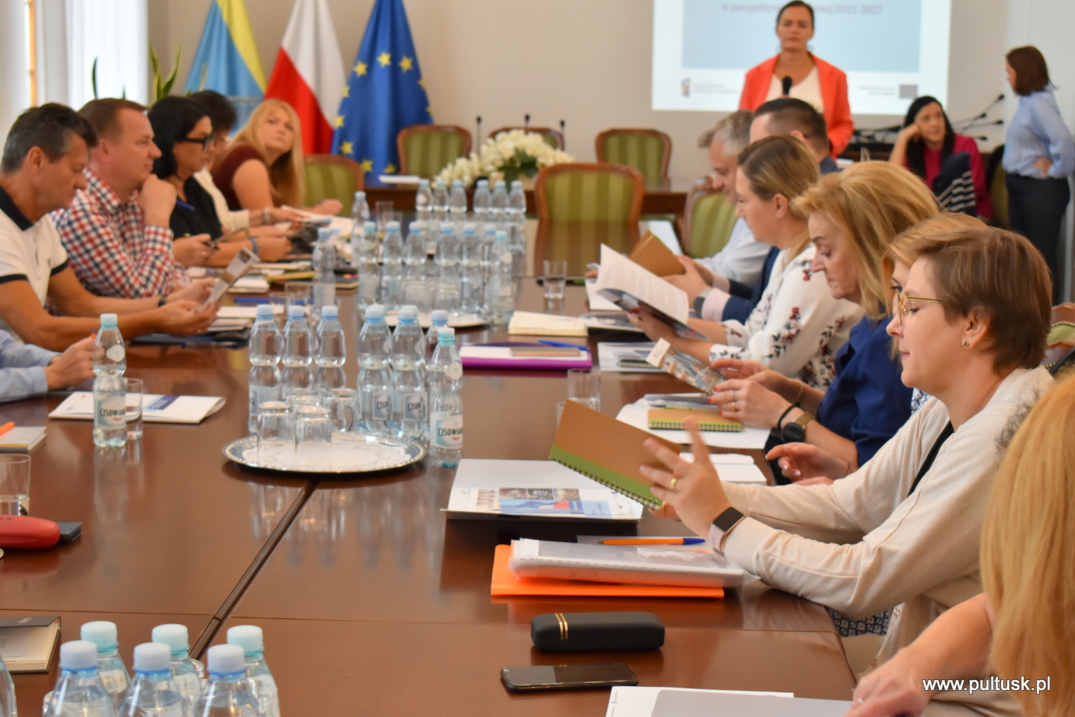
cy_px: 358
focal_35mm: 69
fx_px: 2060
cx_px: 538
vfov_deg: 19.7
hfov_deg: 29.2
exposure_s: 1/60
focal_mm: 46
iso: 1100
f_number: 5.3
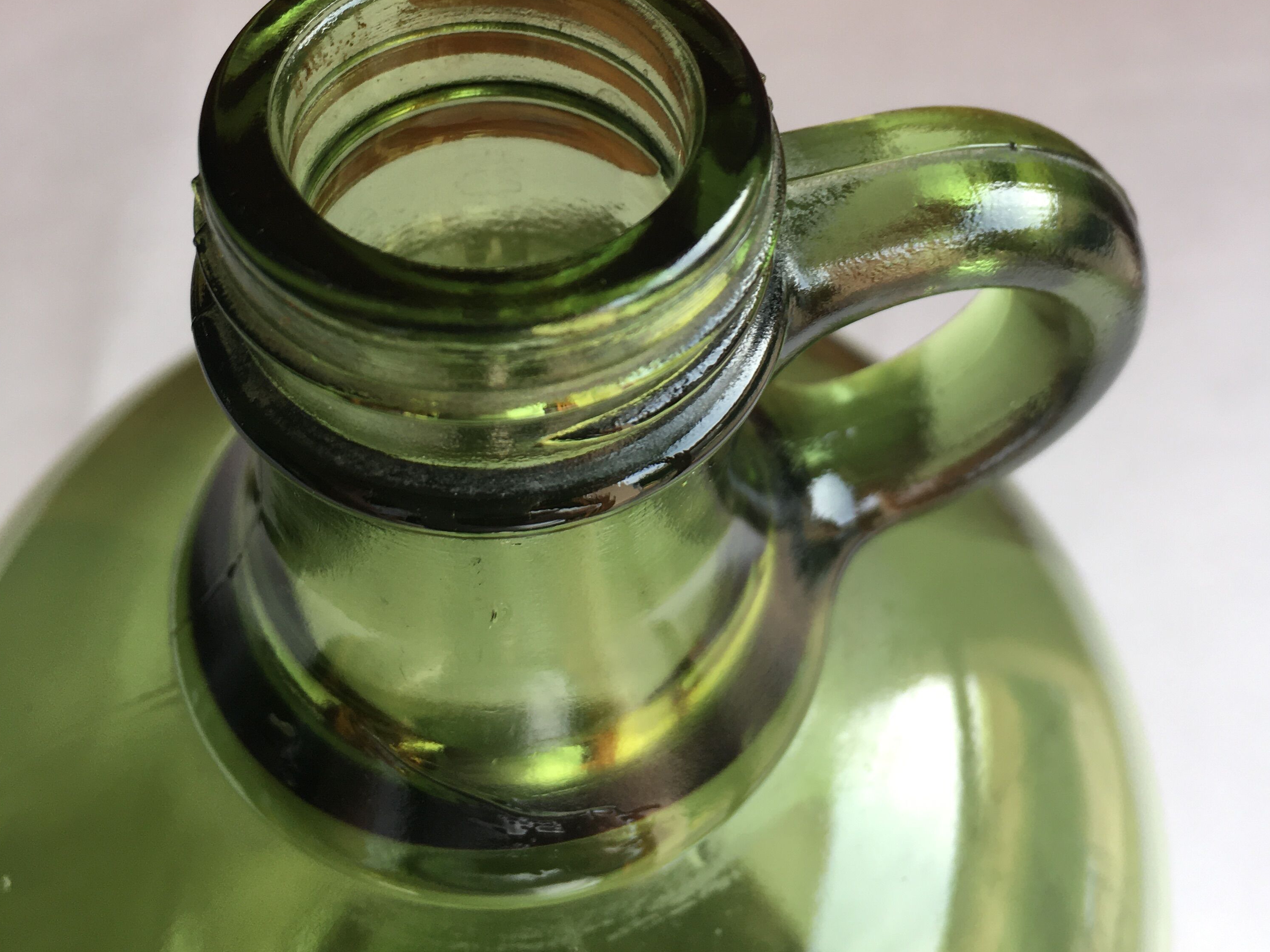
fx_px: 1431
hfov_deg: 47.9
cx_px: 635
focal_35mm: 39
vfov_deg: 35.9
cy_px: 231
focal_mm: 4.15
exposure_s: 1/100
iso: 32
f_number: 2.2
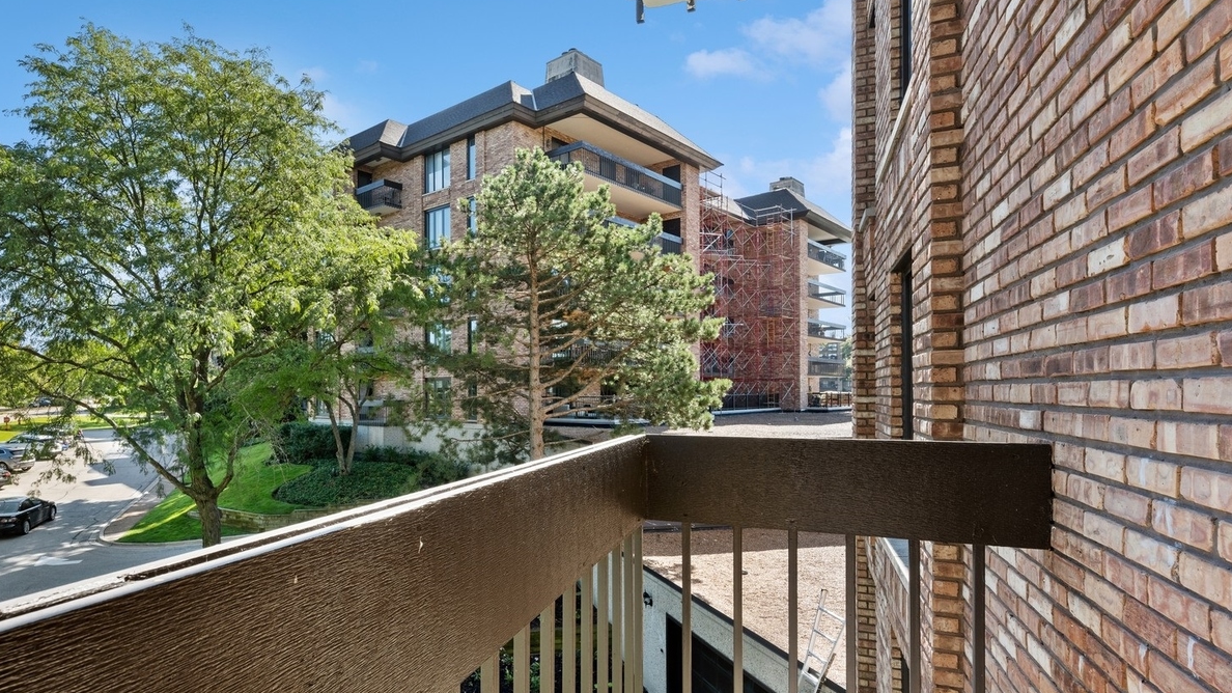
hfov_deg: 85.6
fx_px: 653
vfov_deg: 55.5
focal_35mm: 20
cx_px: 494
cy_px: 408
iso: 200
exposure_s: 1/90
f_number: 9.5
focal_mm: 14
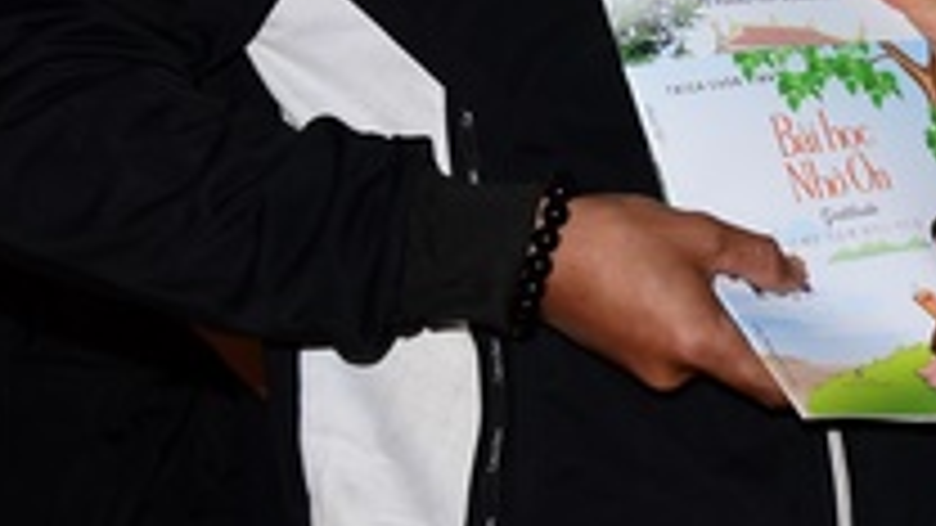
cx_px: 1148
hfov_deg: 14.4
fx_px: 3574
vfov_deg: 8.2
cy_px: -328
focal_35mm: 144
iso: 400
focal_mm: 44
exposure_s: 1/80
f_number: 5.6
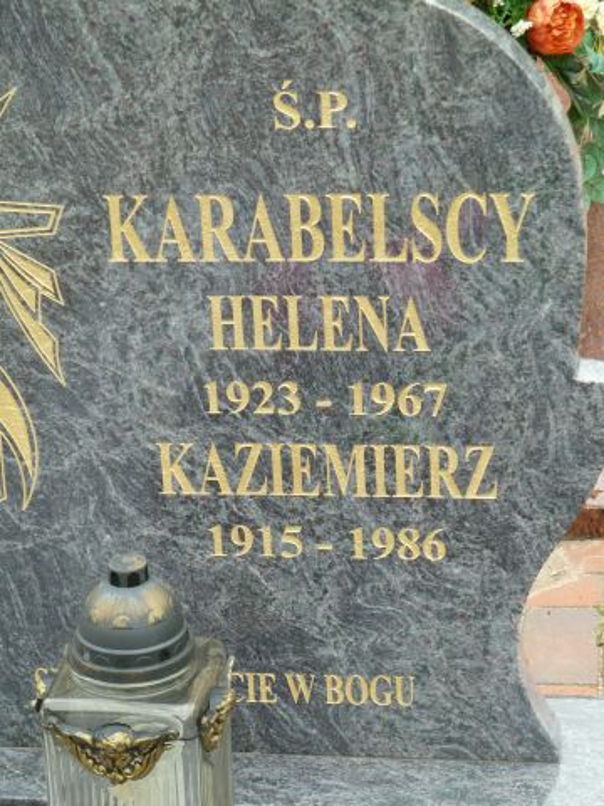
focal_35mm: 111
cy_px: 403
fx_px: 2582
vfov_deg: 17.7
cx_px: 302
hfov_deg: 13.3
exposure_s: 1/50
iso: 125
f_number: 4.4
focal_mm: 18.2
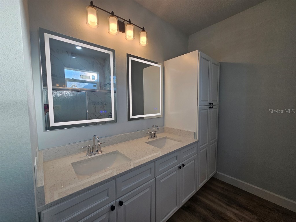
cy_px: 111
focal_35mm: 13
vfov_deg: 89.9
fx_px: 111
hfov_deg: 106.2
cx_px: 148
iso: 50
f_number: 2.2
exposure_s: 1/290
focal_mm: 2.2
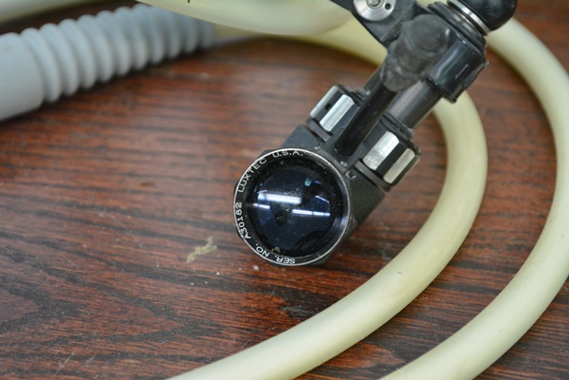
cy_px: 190
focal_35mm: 82
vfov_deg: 16.6
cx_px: 284
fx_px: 1304
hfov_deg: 24.6
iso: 2200
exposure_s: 1/30
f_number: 5.6
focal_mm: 55
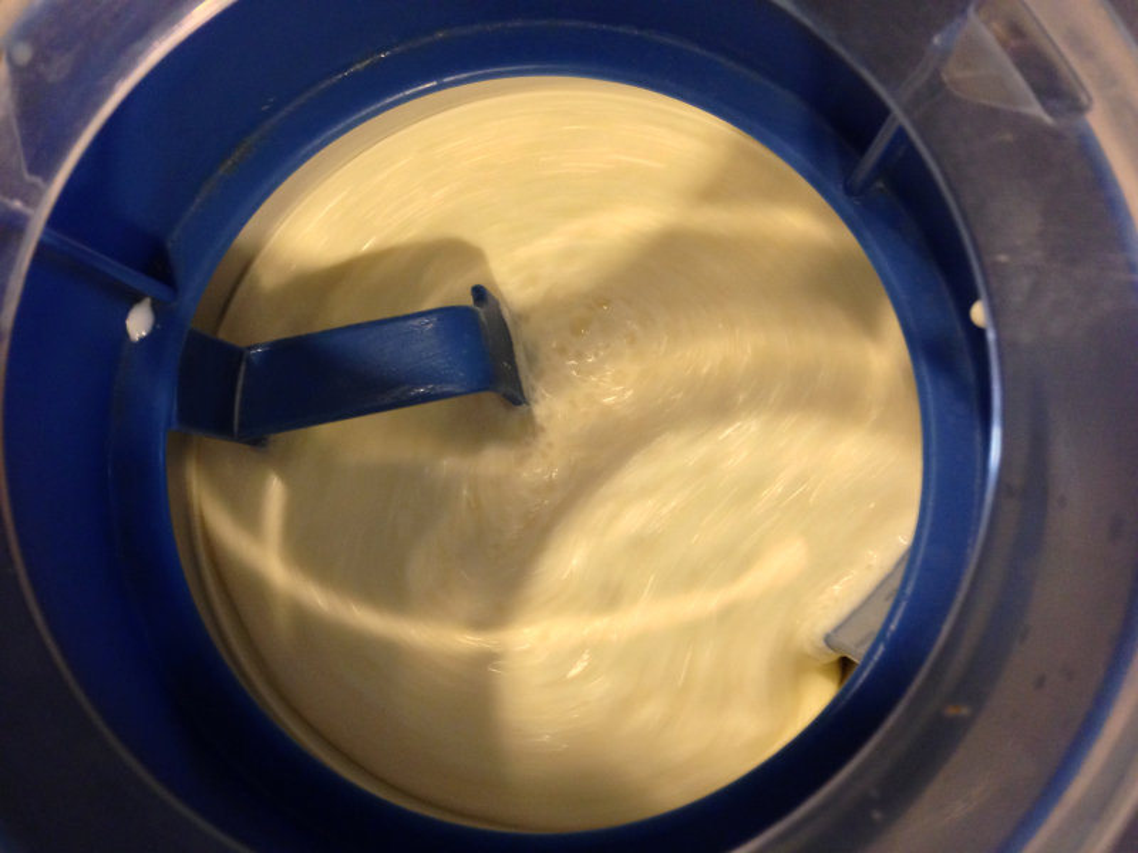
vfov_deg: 42.9
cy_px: 426
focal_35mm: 33
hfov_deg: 55.4
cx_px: 569
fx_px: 1085
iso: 320
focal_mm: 4.13
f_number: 2.4
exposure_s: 1/20
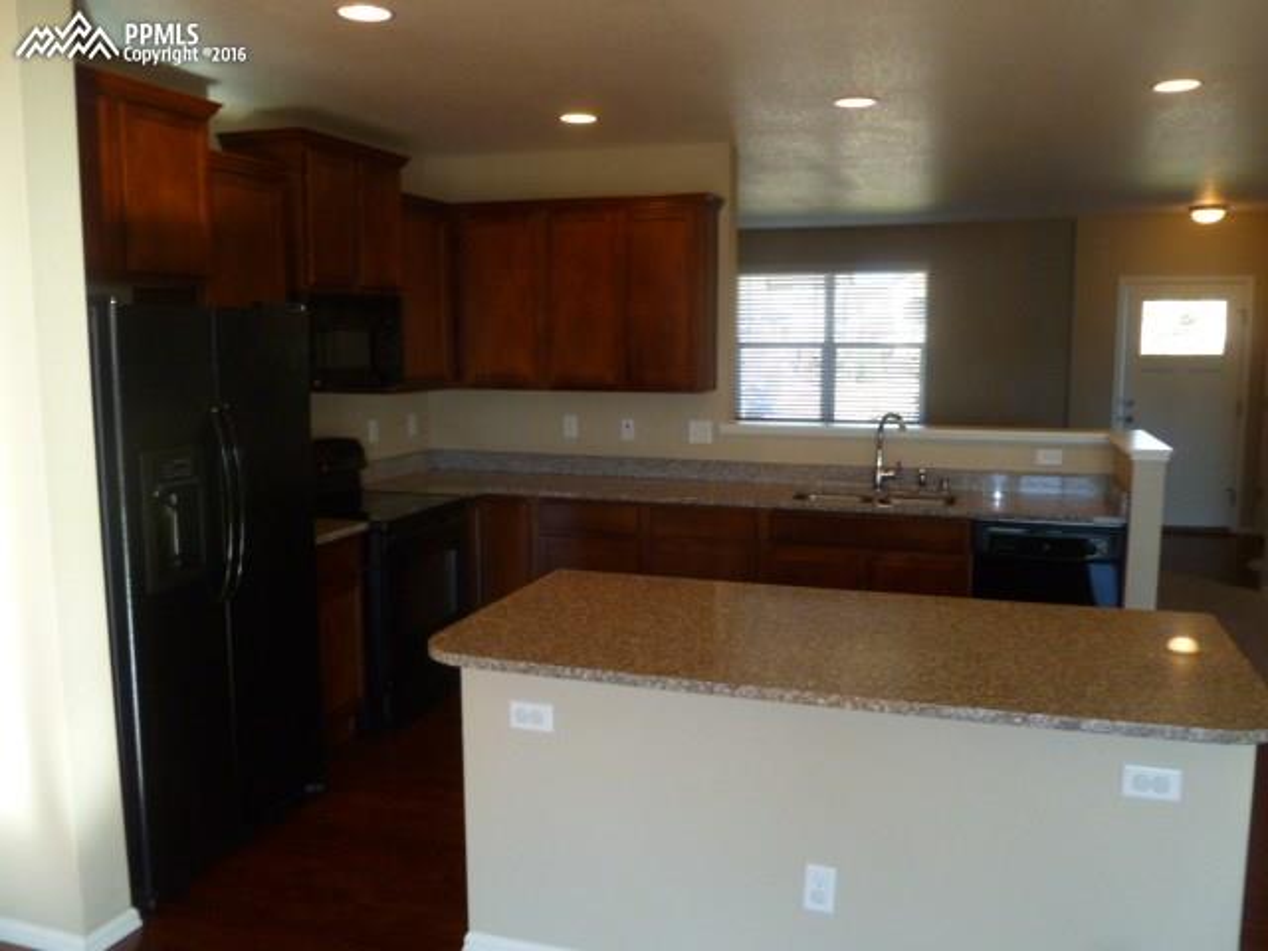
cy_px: 476
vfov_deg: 49.7
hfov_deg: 63.4
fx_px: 1026
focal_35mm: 28
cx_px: 634
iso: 200
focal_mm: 5
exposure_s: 1/60
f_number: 3.3
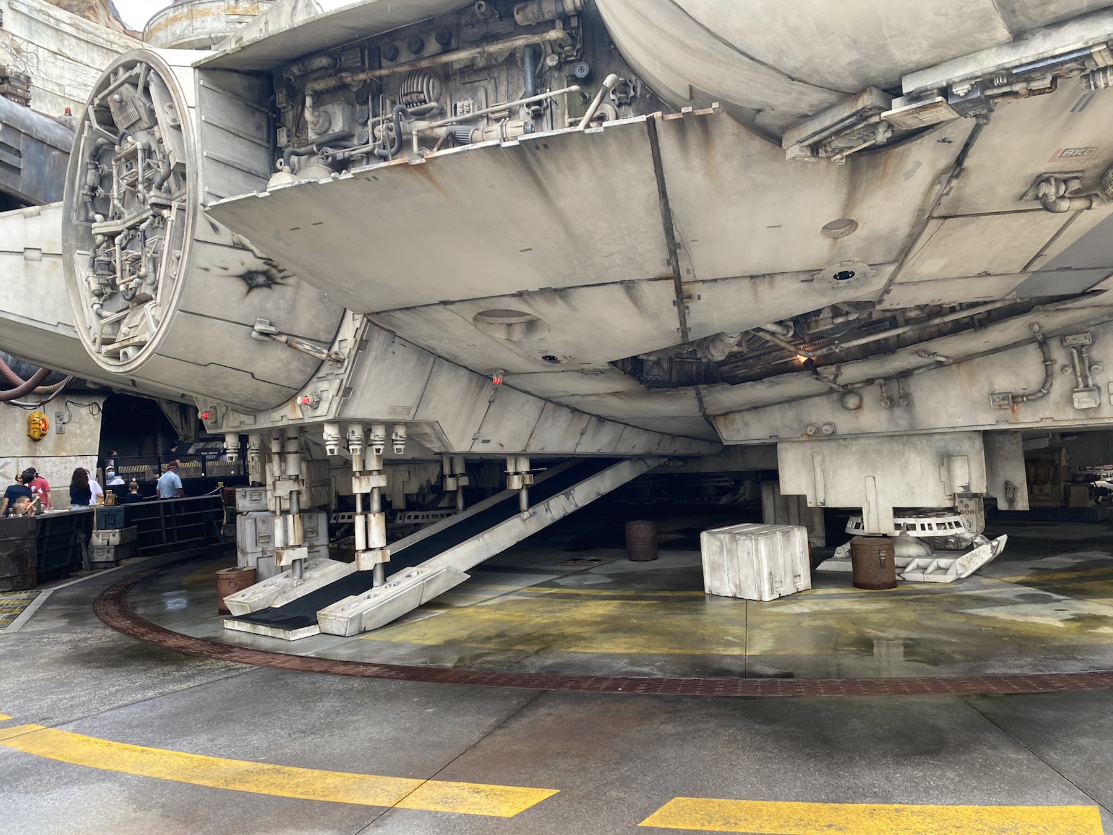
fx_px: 836
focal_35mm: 26
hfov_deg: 67.3
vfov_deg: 53.1
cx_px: 556
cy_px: 418
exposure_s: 1/122
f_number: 1.8
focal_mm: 4.25
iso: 80
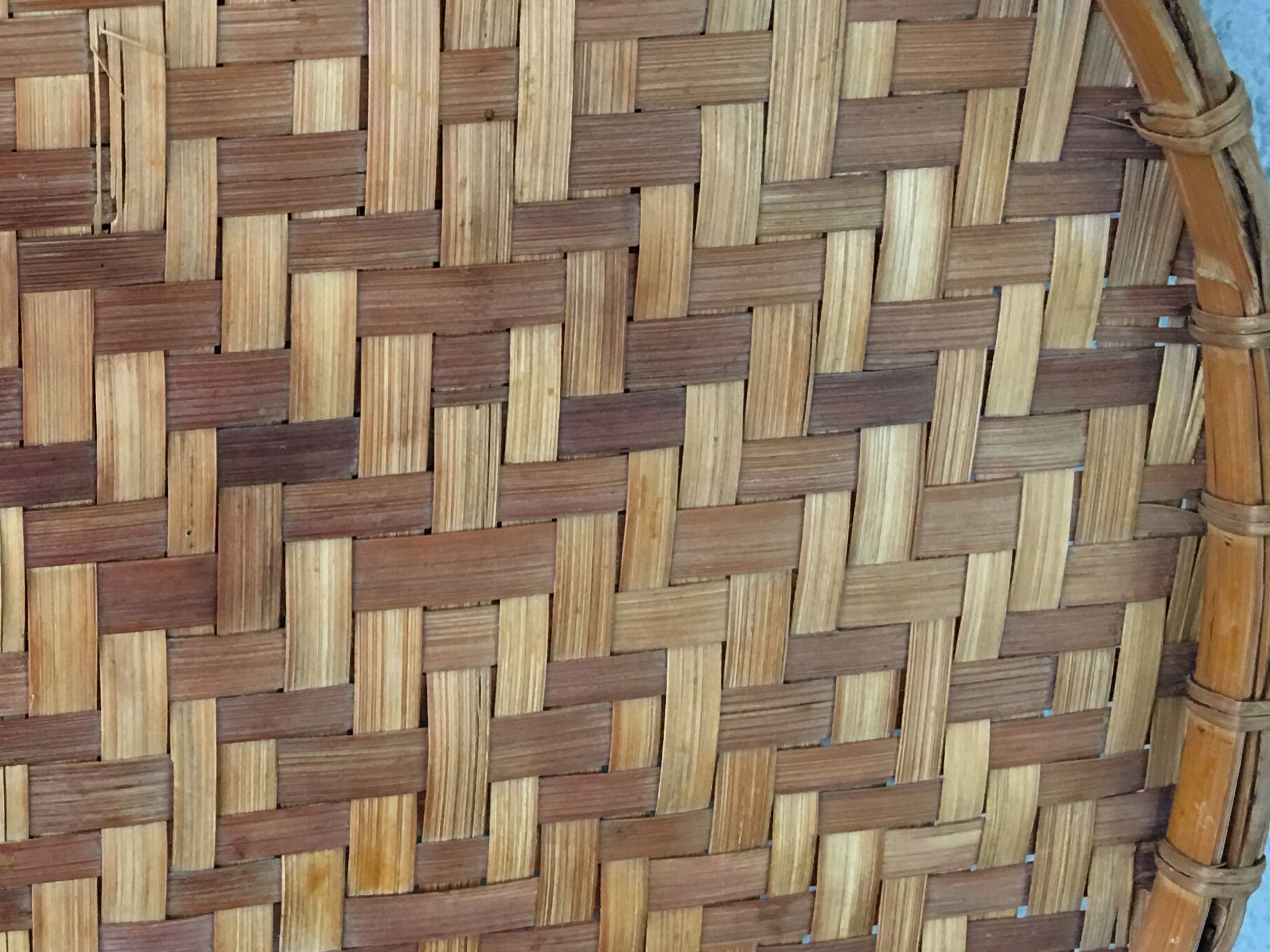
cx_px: -47
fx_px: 2348
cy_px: 508
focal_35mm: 64
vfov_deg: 22.9
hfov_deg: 28.1
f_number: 2.2
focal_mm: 4.15
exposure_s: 1/17
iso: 64
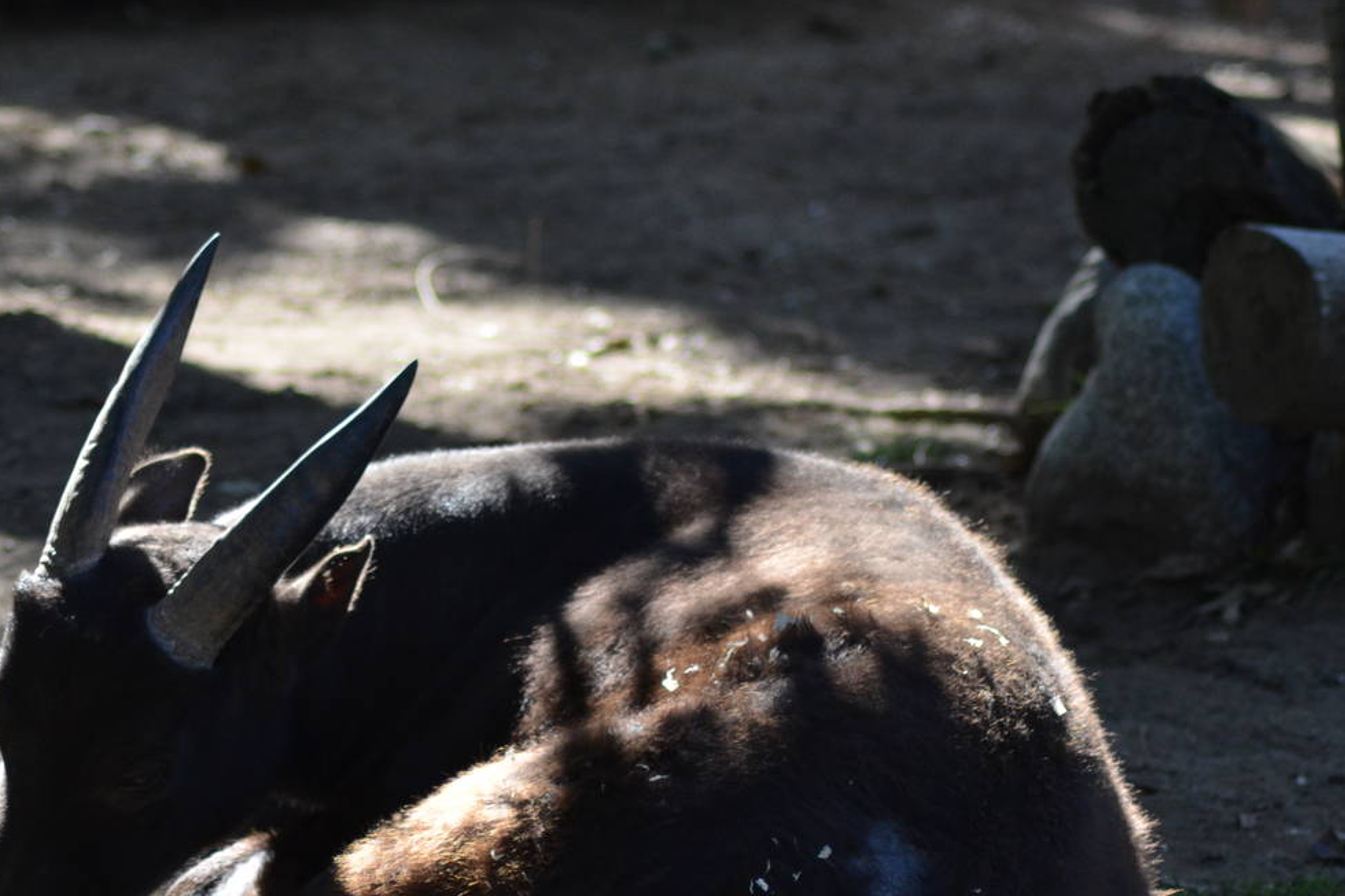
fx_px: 14150
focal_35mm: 379
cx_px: 452
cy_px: 712
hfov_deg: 5.4
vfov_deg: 3.6
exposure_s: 1/1000
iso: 720
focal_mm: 155
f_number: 4.5
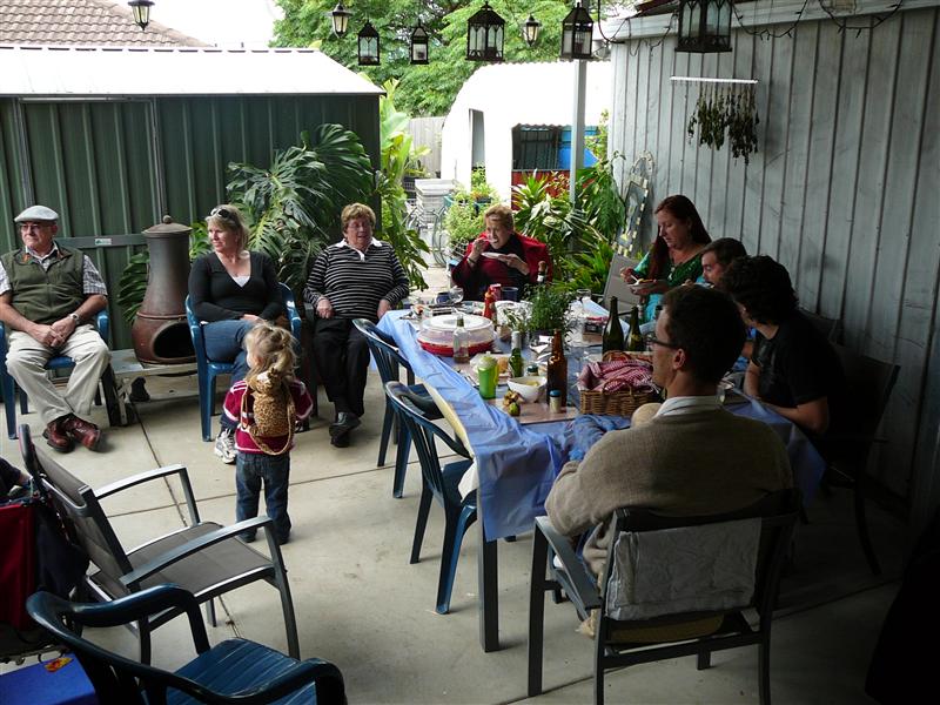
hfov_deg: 52.6
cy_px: 352
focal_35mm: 35
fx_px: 950
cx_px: 470
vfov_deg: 40.7
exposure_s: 1/60
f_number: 2.8
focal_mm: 5.2
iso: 80
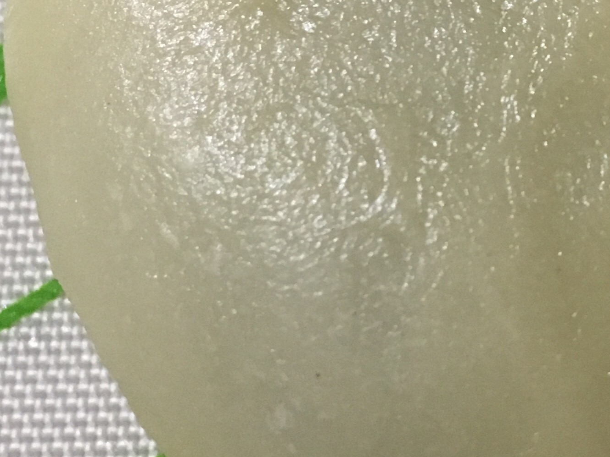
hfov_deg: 21.6
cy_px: 77
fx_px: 1551
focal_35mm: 88
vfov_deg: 16.6
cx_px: 587
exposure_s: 1/33
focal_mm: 4.15
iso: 250
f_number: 2.2
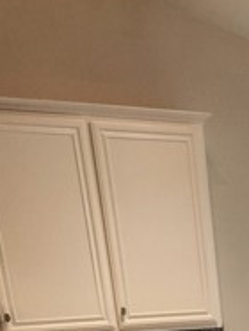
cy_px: 553
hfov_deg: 17.1
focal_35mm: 79
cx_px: 363
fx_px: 756
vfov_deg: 19.8
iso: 200
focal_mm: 5.4
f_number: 1.8
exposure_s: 1/120
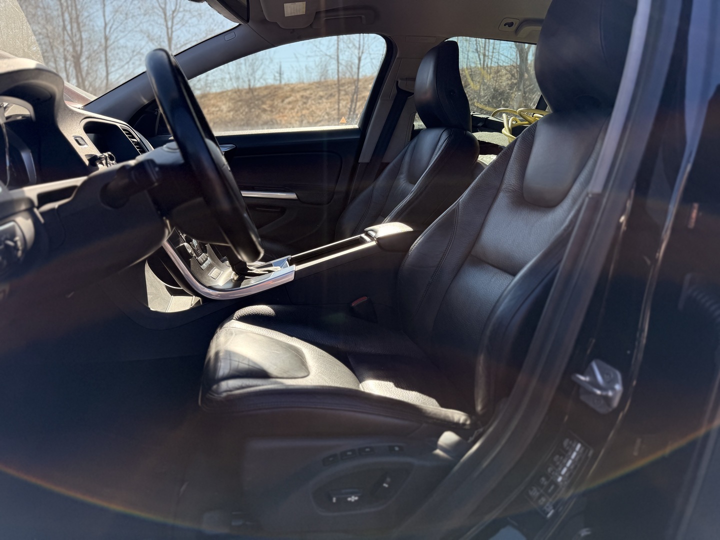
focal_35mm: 24
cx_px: 360
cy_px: 270
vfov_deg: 56.8
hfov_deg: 71.6
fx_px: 499
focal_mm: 6.76
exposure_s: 1/1553
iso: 80
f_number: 1.78
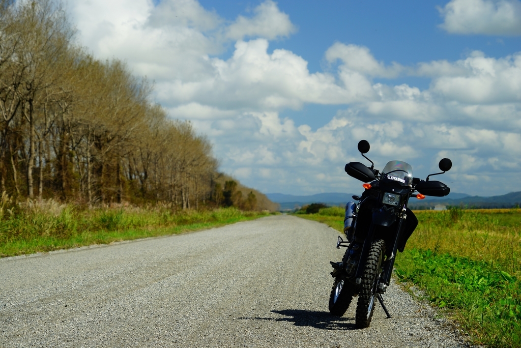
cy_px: 174
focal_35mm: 100
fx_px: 1448
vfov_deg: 13.7
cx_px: 260
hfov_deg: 20.4
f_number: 8
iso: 100
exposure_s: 1/125
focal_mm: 100
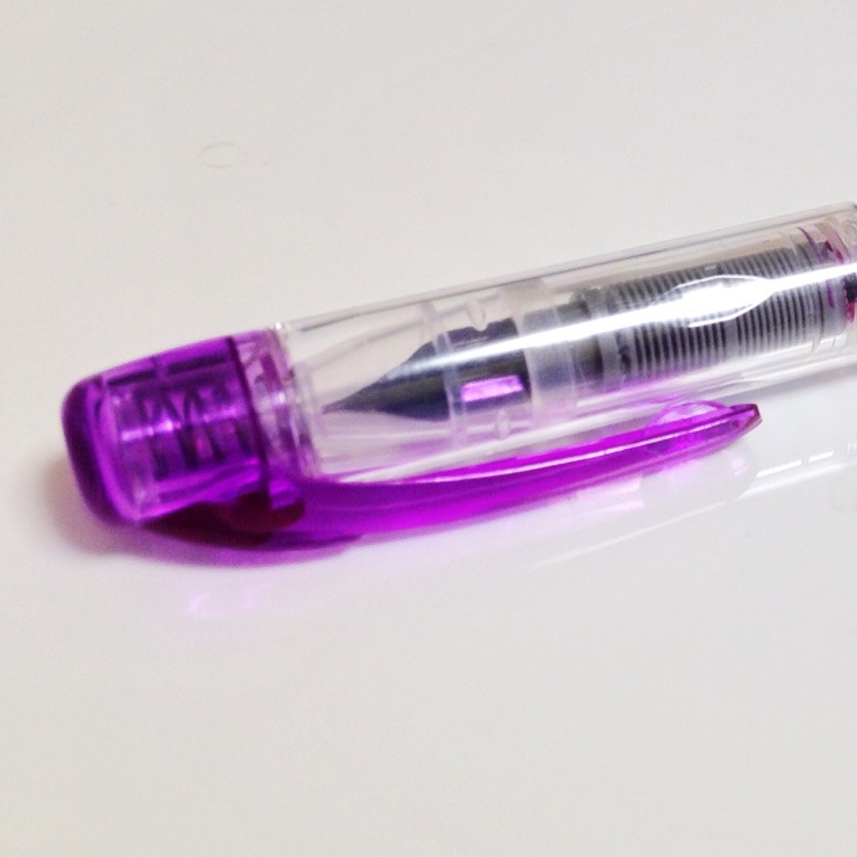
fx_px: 1681
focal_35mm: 60
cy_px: 383
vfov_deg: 28.6
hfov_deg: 27.0
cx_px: 862
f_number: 2.4
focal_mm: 4.12
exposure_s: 1/40
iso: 50
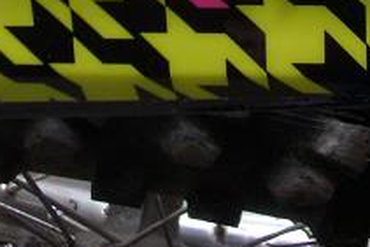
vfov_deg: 8.9
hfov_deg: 13.9
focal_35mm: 147
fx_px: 1512
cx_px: 214
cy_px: -221
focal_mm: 6.3
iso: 100
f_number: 3.3
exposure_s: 1/30
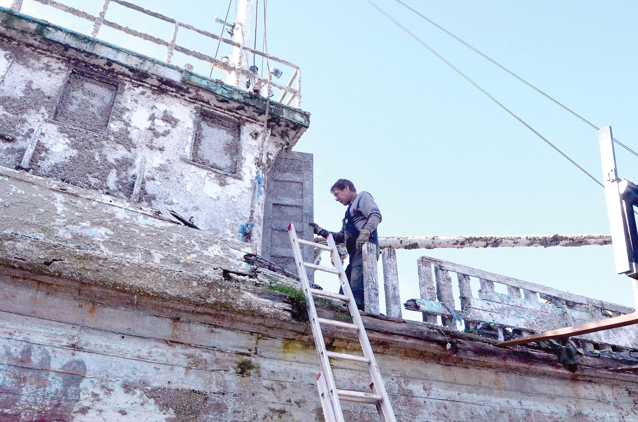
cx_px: 319
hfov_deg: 62.0
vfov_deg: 43.4
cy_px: 211
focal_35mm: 30
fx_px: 531
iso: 4000
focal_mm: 20
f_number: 7.1
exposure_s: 1/1600
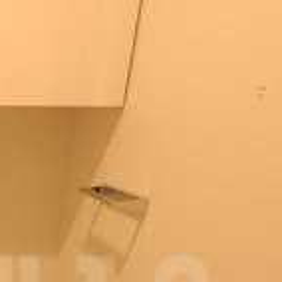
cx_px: -89
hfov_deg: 29.3
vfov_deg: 33.5
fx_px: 424
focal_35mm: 46
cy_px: 284
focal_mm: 8
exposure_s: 1/160
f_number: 6.3
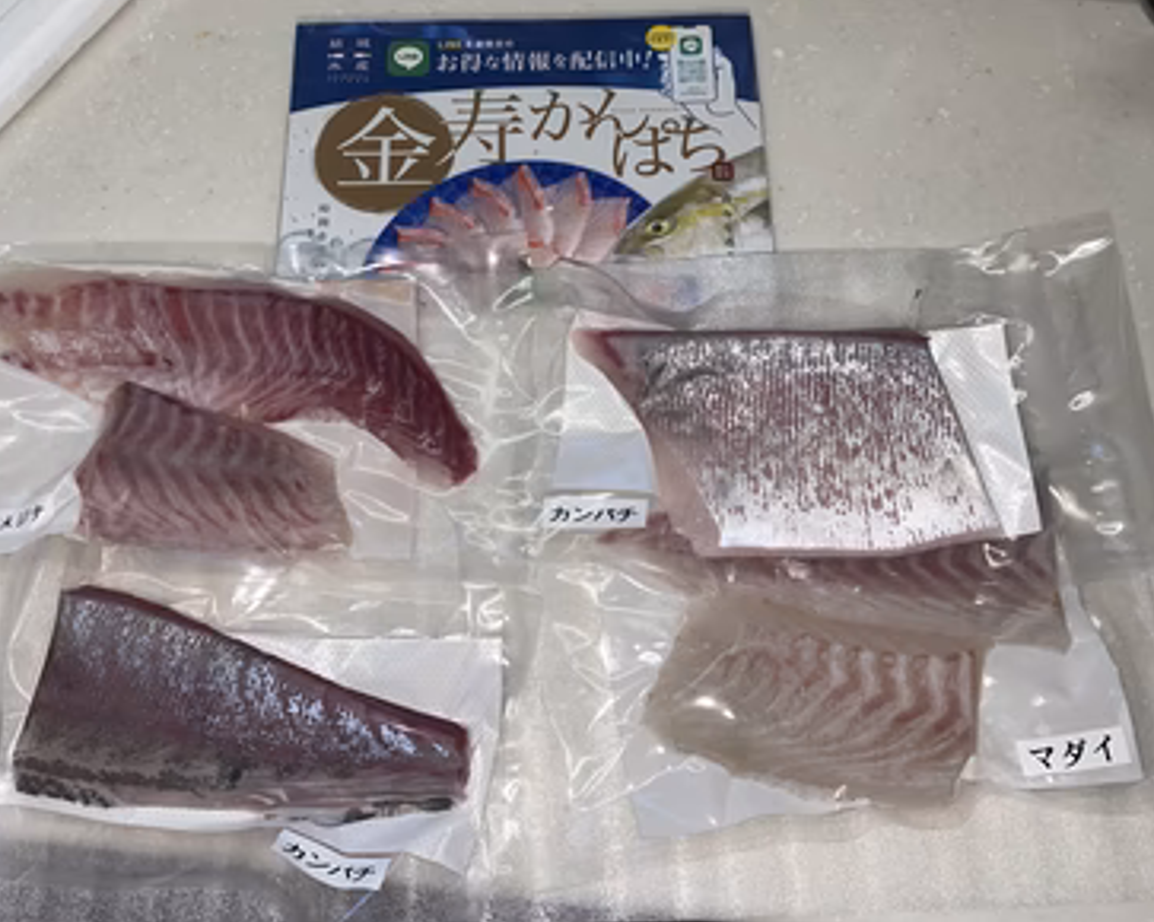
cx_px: 544
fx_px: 956
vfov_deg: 51.5
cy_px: 451
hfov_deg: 62.2
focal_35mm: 28
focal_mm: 4.25
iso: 32
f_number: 1.8
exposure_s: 1/174
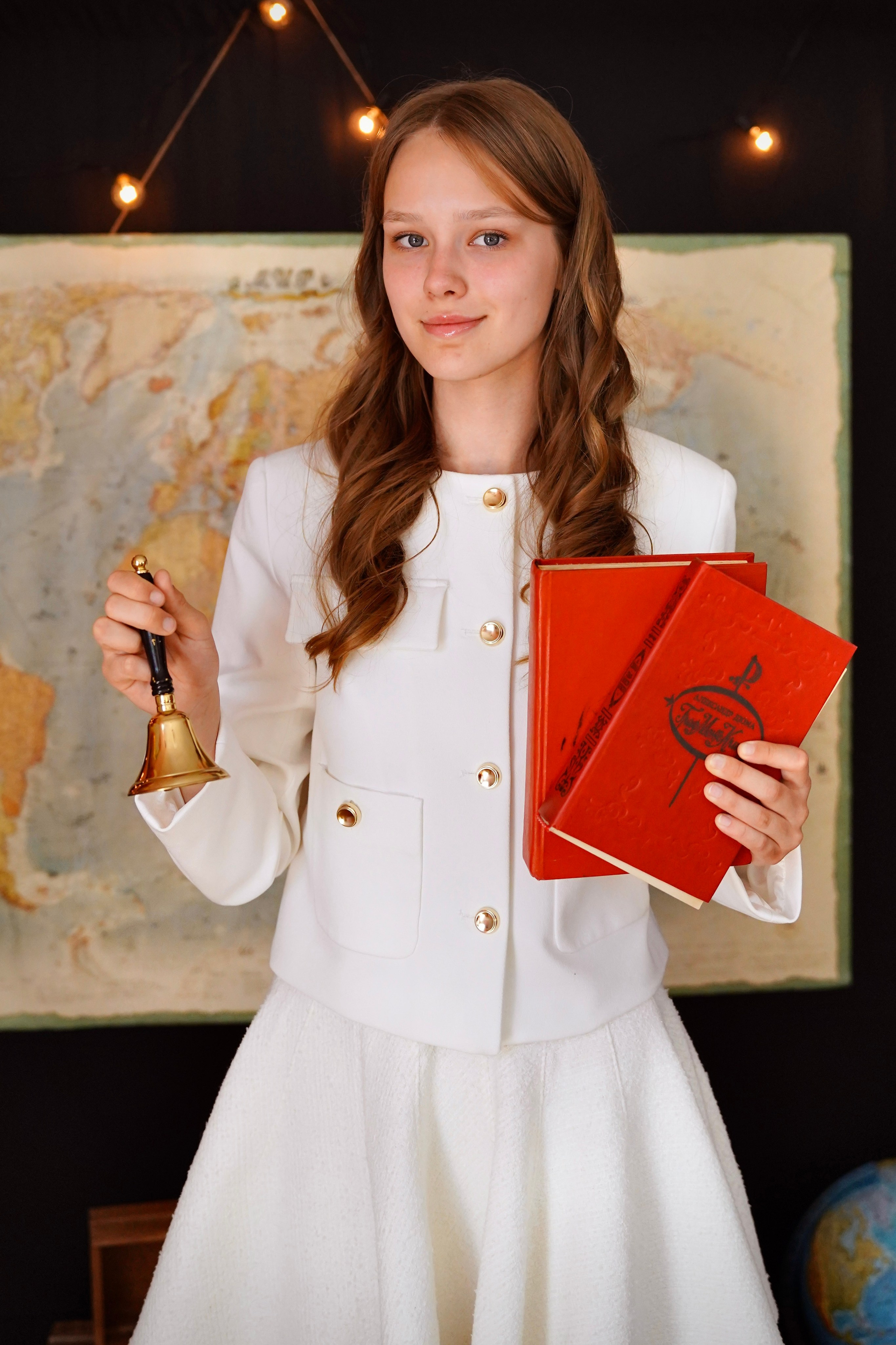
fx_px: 1299
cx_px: 448
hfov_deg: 38.1
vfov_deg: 54.7
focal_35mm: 35
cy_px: 672
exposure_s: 1/1250
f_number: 2.8
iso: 2000
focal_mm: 34.8
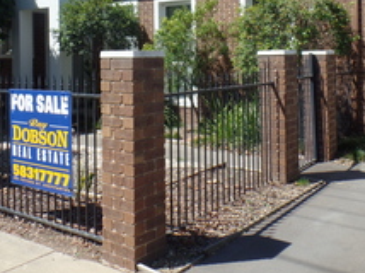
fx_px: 453
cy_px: 49
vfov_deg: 32.5
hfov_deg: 43.9
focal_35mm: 43
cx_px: 191
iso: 80
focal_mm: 4.1
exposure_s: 1/750
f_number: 3.5
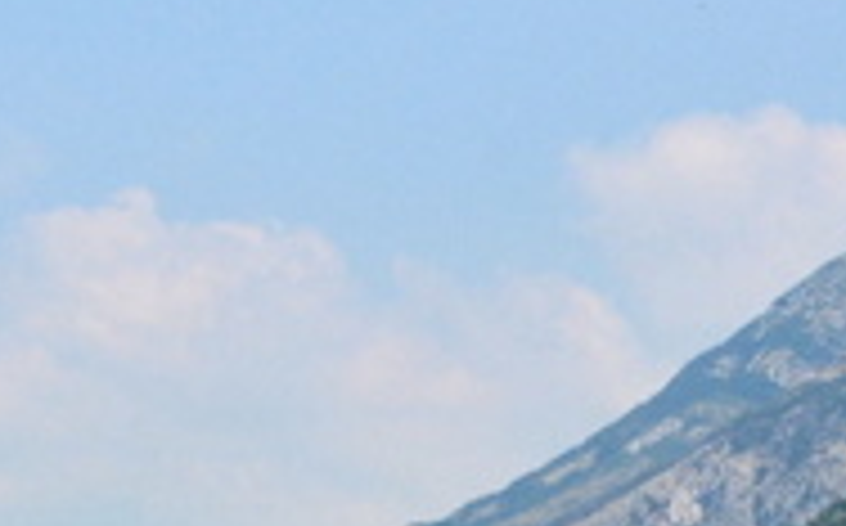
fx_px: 7507
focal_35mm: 326
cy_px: 661
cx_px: -27
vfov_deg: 4.0
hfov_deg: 6.4
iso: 320
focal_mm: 50
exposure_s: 1/500
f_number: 11
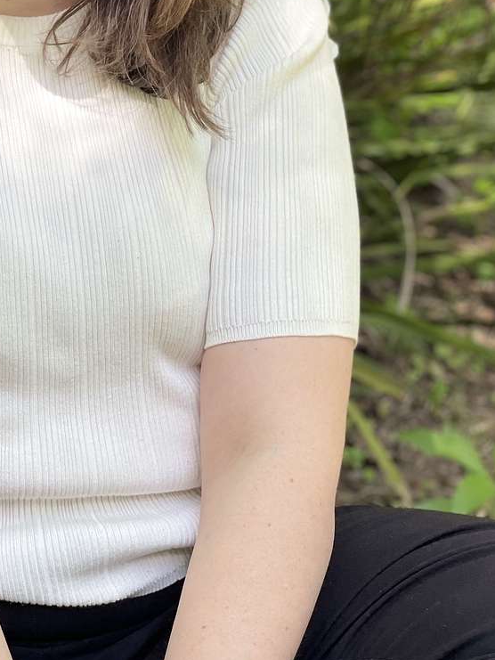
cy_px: 87
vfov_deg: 19.2
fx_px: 1925
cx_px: 40
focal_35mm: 101
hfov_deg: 14.5
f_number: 2
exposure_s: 1/122
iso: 32
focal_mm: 6
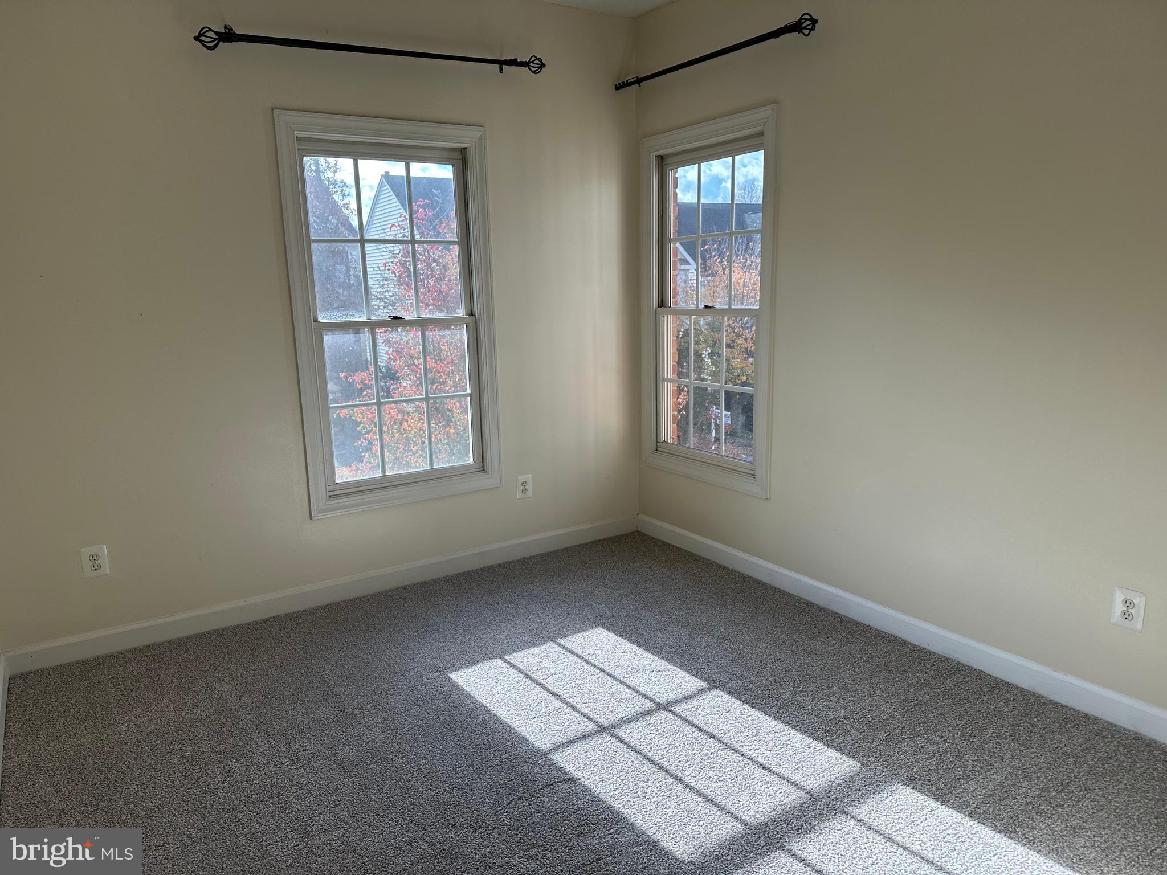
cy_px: 438
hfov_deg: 71.6
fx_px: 809
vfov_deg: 56.8
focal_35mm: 24
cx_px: 584
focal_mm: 6.86
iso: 80
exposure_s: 1/486
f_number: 1.78
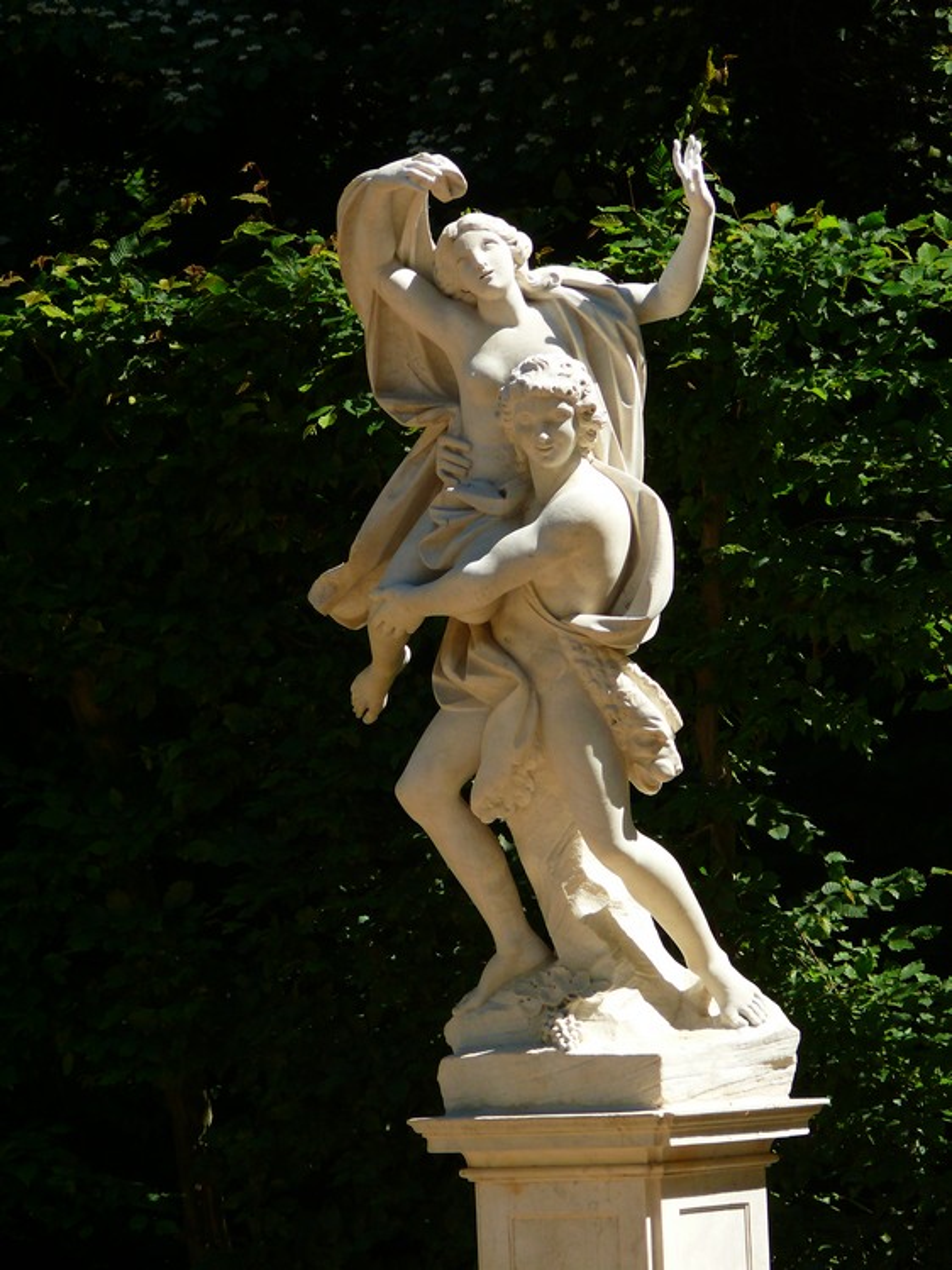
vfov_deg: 6.2
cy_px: 635
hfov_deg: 4.6
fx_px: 11814
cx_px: 476
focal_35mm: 322
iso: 100
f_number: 4
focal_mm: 68.1
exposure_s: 1/200
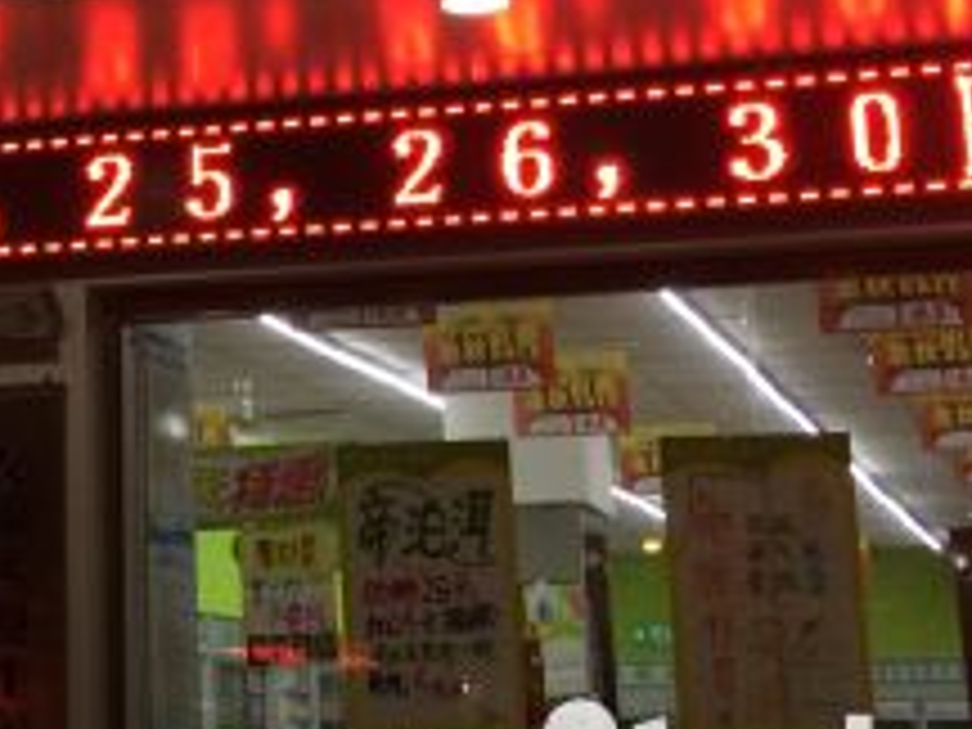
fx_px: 2639
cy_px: -142
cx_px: 54
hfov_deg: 20.3
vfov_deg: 15.2
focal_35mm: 94
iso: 64
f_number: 2.2
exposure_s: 1/30
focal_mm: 4.15
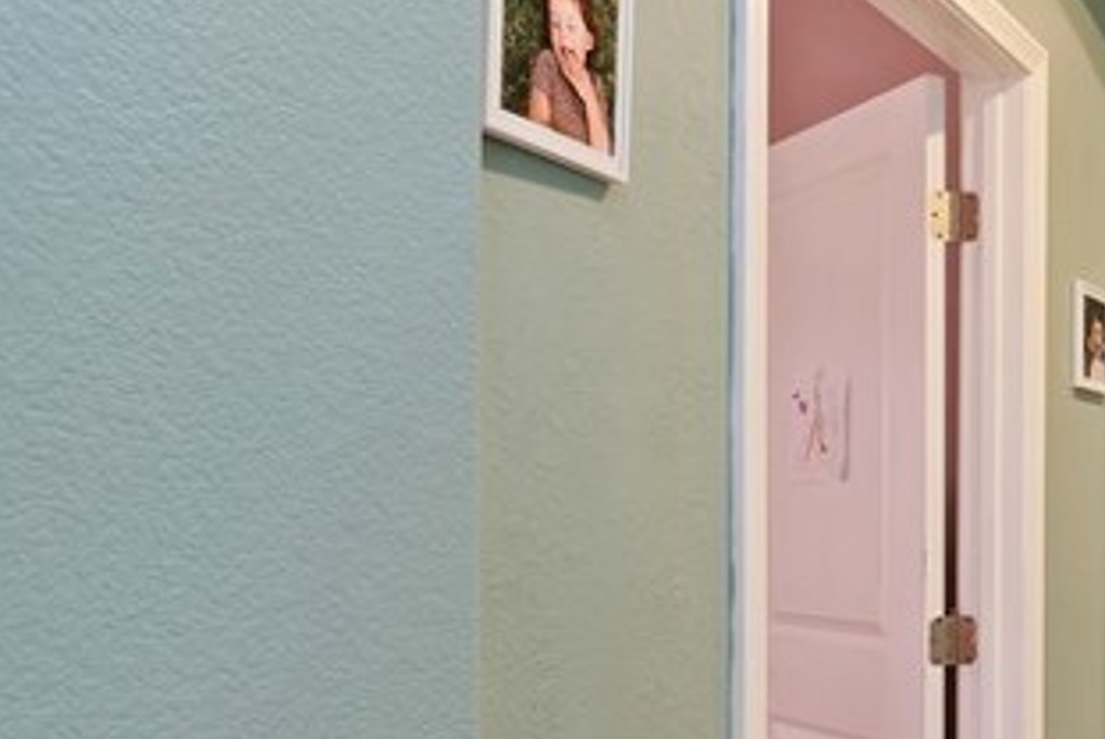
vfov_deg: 29.1
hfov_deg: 31.6
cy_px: 506
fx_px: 1413
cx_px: 1475
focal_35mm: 46
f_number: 10
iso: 500
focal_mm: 14
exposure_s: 1/1.25
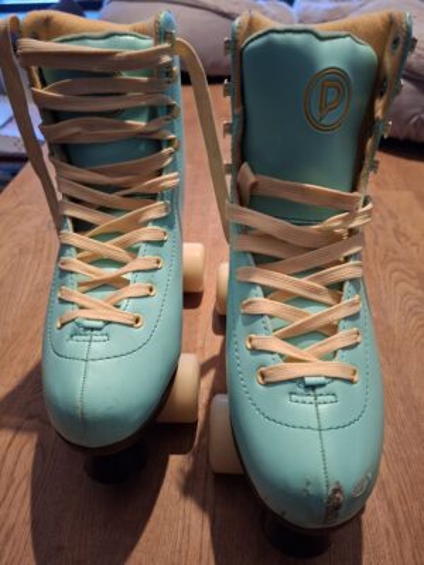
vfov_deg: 73.9
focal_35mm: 23
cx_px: 212
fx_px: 376
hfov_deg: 58.9
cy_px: 282
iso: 400
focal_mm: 5.54
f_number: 1.8
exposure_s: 1/25
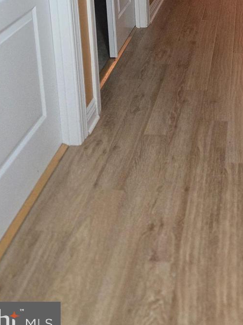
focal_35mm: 53
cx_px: 219
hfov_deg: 26.6
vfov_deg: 32.0
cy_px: -33
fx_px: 496
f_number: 1.8
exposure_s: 1/120
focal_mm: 5.4
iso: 1000
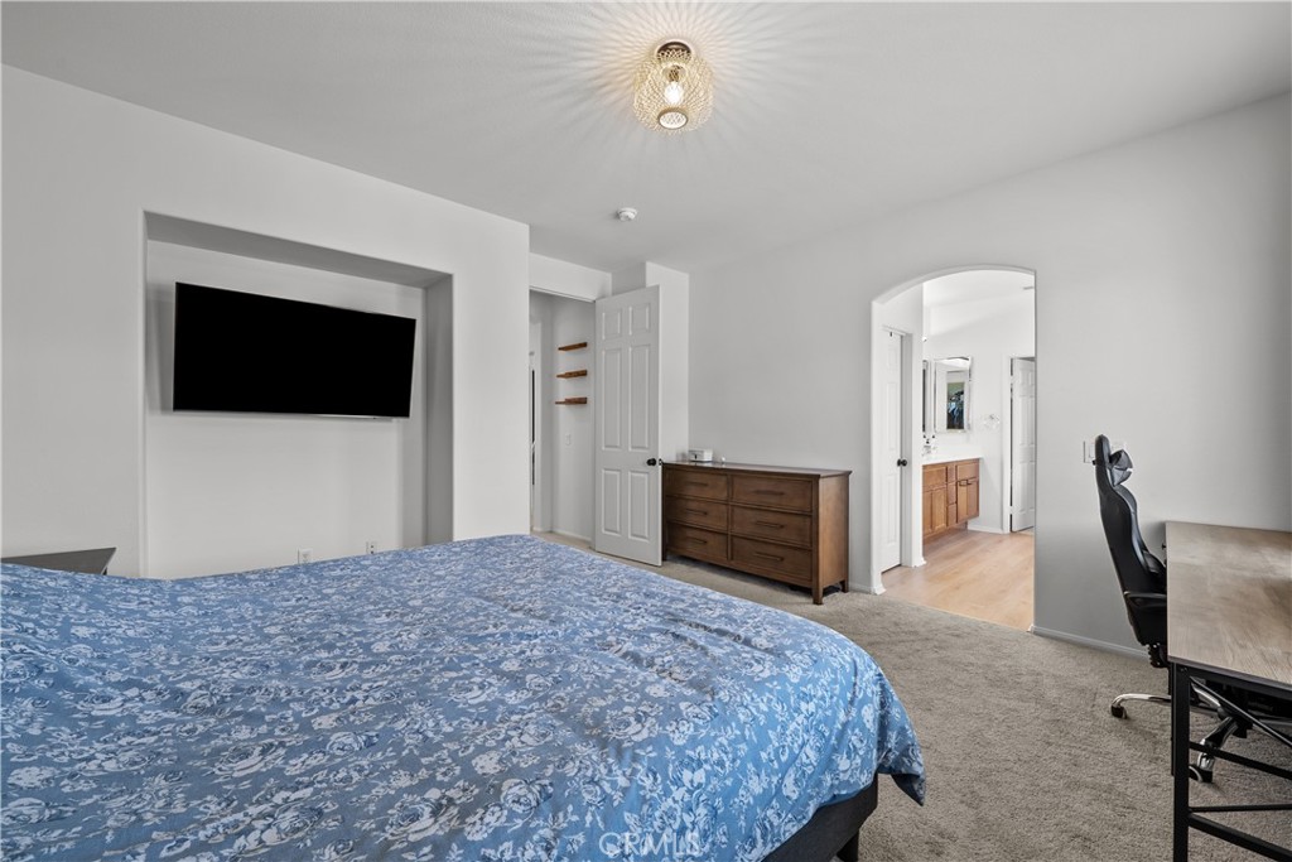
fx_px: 467
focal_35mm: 13
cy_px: 431
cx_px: 646
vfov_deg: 85.4
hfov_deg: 108.3
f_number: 9
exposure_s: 1/1.67
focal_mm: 13
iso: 320
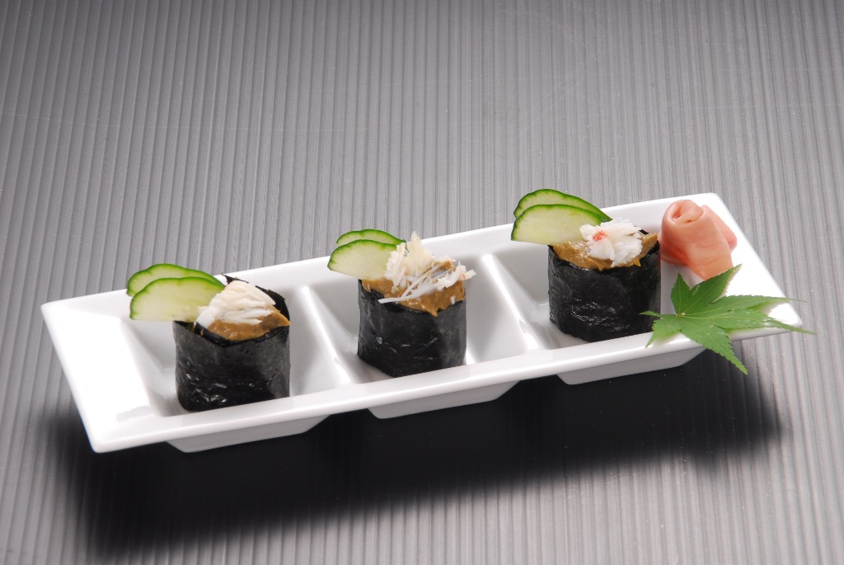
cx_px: 422
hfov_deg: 11.4
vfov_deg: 7.6
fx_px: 4224
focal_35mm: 180
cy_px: 282
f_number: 14
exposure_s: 1/250
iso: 200
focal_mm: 120
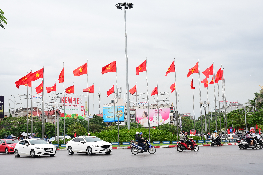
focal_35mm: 72
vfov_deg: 18.9
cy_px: 88
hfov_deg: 28.1
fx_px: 526
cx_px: 132
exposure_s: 1/200
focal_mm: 48
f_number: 8
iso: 500
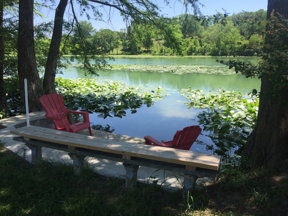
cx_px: 144
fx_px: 241
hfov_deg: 61.7
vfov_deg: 48.2
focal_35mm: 29
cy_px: 108
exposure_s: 1/942
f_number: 2.2
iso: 32
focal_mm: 4.15
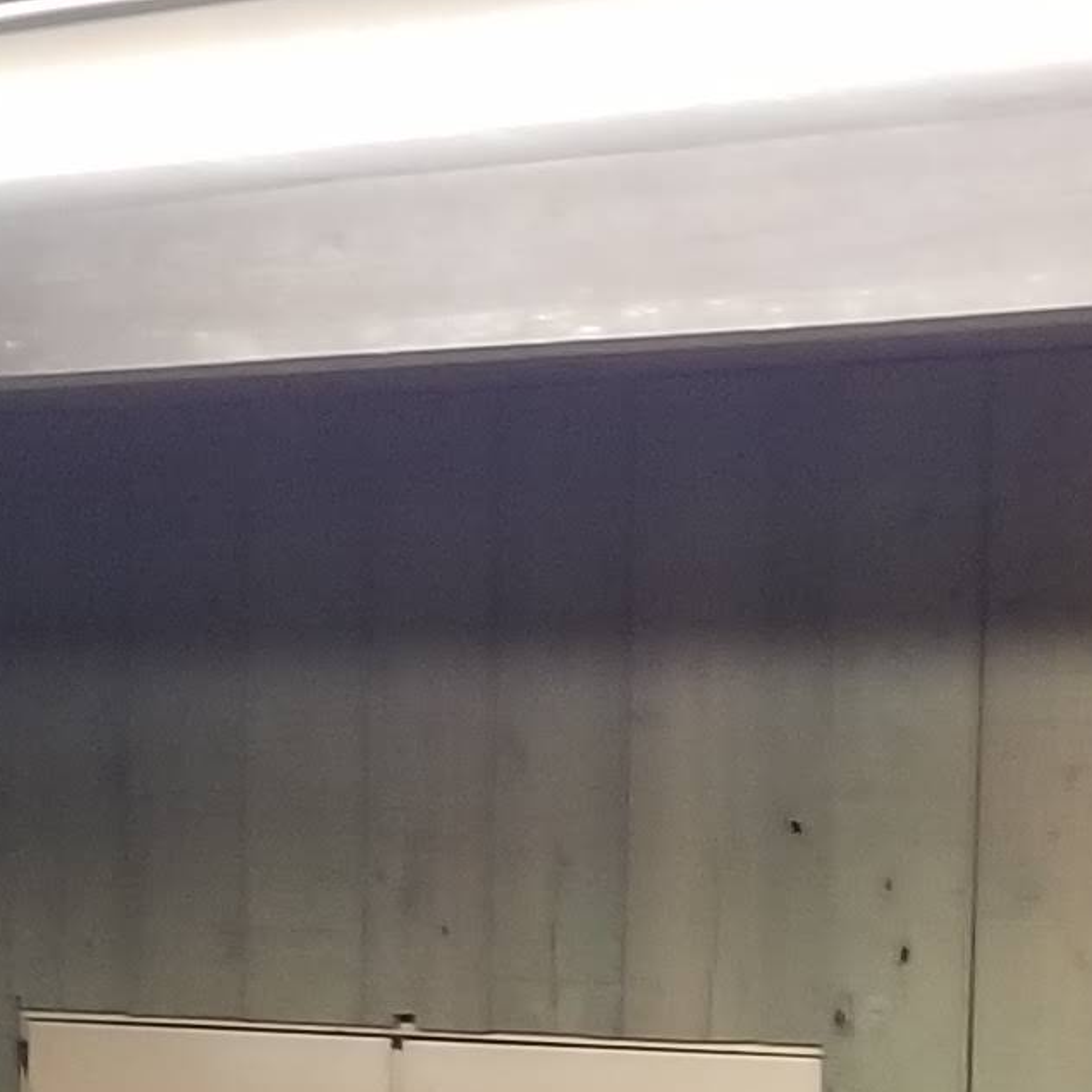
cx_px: 896
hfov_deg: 11.9
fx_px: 5211
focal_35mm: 146
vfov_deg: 11.3
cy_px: 1868
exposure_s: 1/20
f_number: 1.7
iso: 250
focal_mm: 4.3
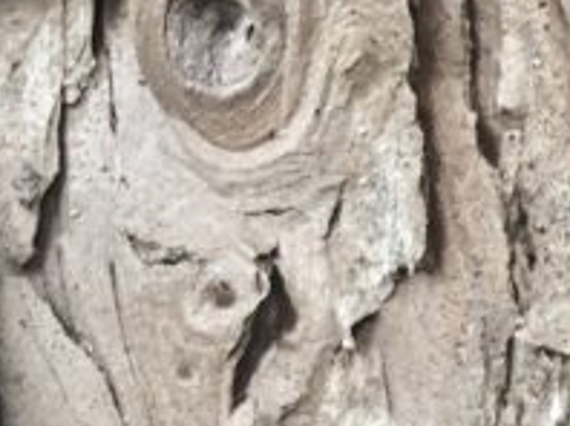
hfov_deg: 11.8
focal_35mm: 145
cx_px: 1221
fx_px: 2385
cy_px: 938
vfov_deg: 9.4
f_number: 1.8
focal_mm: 3.99
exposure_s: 1/120
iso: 32
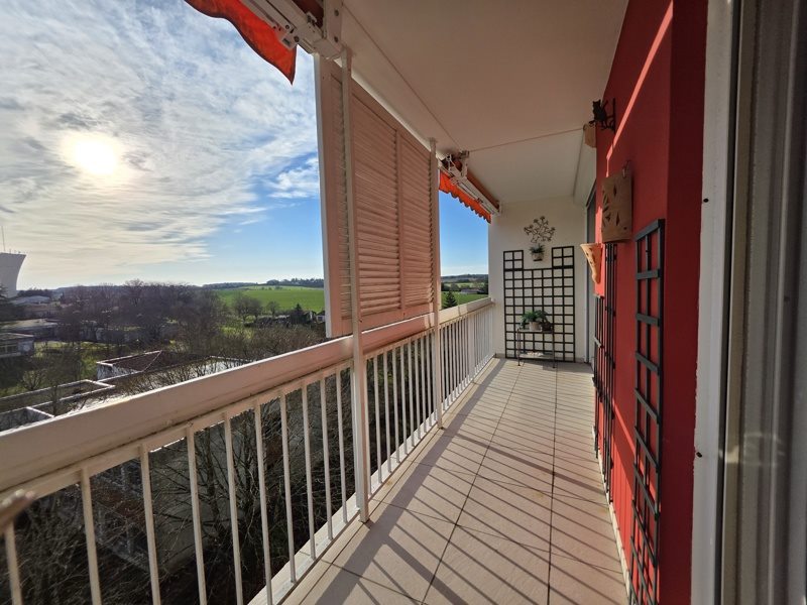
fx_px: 303
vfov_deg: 89.9
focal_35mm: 13
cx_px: 404
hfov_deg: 106.2
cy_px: 302
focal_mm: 2.2
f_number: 1.9
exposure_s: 1/3953
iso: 40
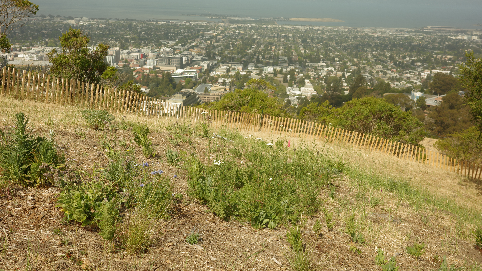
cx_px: 240
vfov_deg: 27.7
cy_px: 123
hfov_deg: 47.4
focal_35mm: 43
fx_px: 550
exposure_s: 1/500
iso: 100
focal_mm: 26
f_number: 5.6
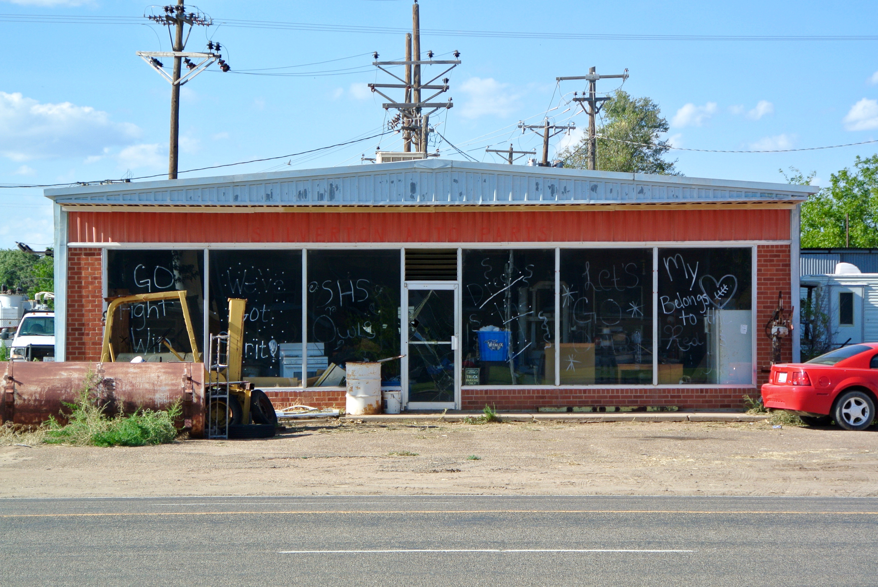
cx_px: 439
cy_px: 294
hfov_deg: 17.2
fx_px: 2906
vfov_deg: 11.6
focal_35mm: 119
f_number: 5.6
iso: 100
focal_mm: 44.2
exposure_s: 1/250
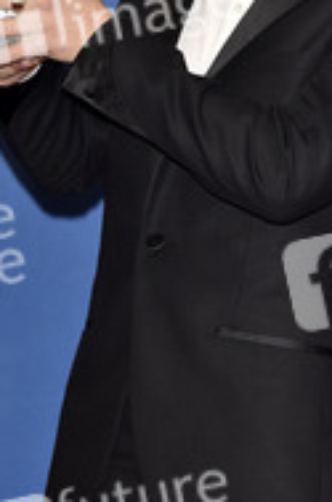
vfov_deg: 5.9
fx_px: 4868
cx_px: 178
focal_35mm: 350
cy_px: 135
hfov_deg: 3.9
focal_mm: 165
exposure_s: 1/250
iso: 1600
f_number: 6.3
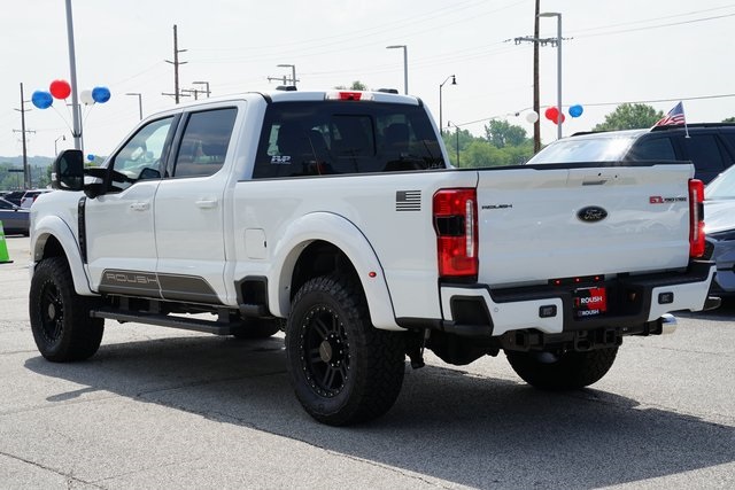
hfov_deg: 33.4
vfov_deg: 22.6
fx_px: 1225
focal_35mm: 60
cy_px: 245
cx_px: 368
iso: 100
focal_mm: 60
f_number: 14
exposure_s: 1/100
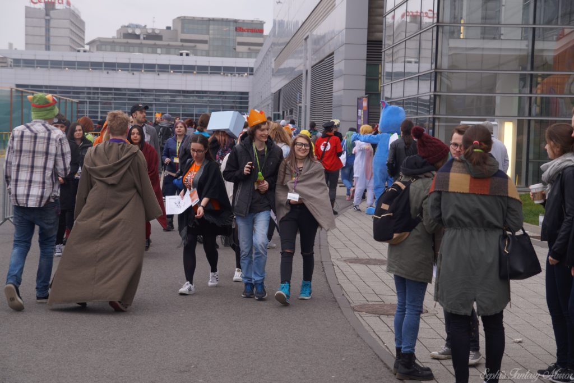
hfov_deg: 27.0
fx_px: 1195
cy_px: 192
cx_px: 287
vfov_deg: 18.2
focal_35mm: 75
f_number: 4
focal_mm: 50
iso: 100
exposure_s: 1/100
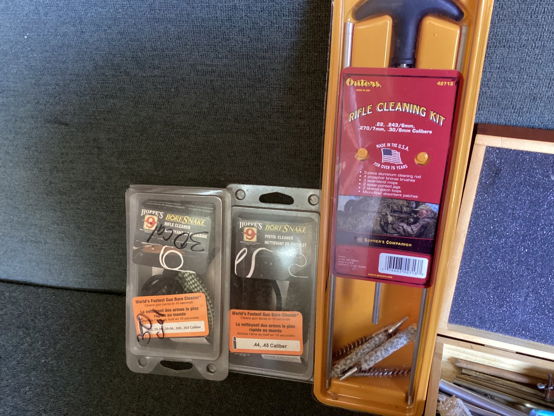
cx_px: 277
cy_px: 208
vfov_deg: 45.4
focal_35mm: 31
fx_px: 496
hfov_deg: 58.3
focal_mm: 3.3
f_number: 2.4
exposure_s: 1/25
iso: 500
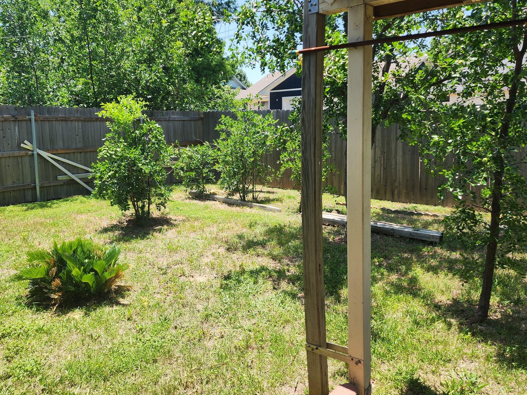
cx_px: 249
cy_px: 175
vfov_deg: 49.7
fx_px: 426
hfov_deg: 63.4
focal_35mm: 28
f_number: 1.8
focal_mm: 6.4
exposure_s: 1/423
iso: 12
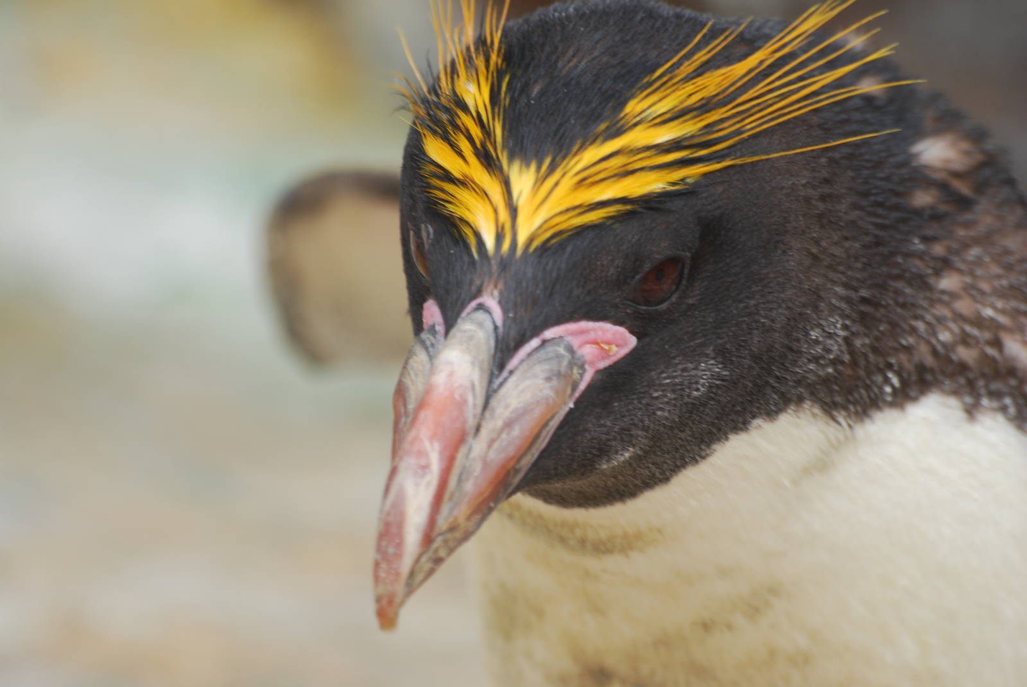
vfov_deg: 3.1
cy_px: 344
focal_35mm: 450
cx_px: 514
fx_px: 12853
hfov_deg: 4.6
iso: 220
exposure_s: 1/125
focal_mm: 300
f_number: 5.6
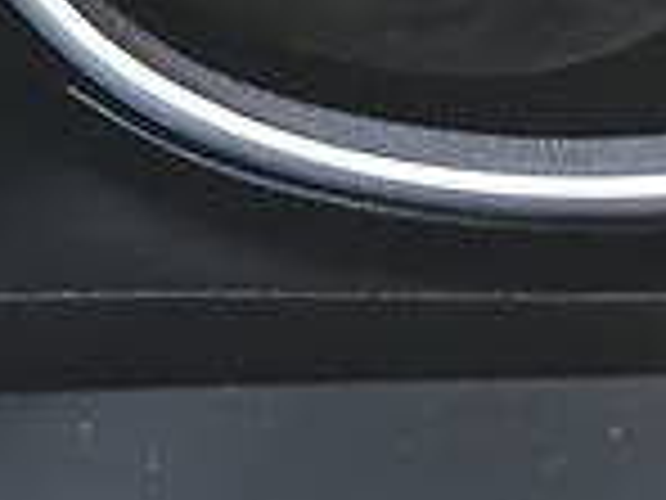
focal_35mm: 151
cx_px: -549
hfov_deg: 12.0
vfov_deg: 9.5
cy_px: -275
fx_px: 2905
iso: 32
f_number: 1.8
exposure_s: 1/25
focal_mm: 4
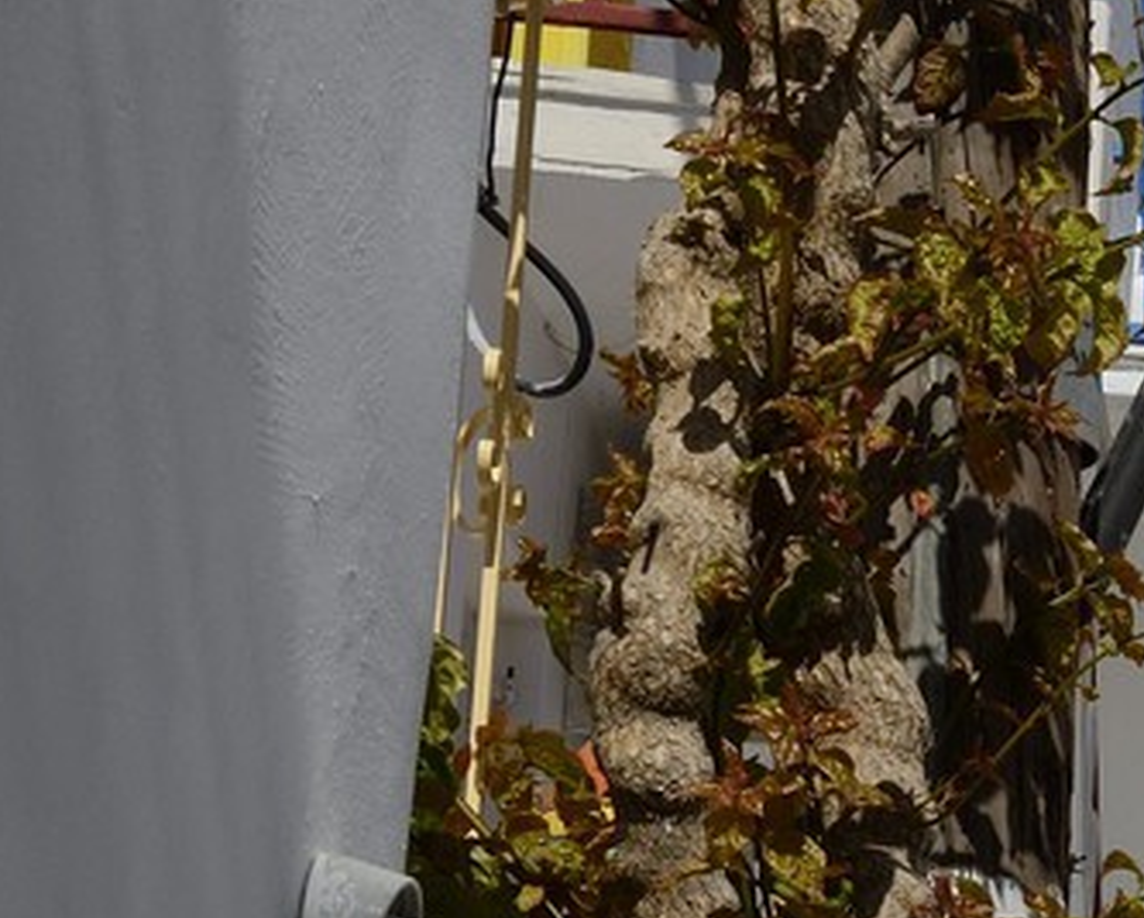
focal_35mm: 171
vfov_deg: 8.8
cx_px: 2642
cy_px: 1358
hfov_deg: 10.0
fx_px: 5795
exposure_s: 1/500
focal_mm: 38
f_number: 13
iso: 200
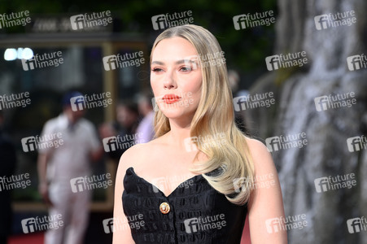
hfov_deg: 6.9
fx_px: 3056
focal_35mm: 300
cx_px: 184
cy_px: 122
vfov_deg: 4.6
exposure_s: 1/200
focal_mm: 300
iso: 640
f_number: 8
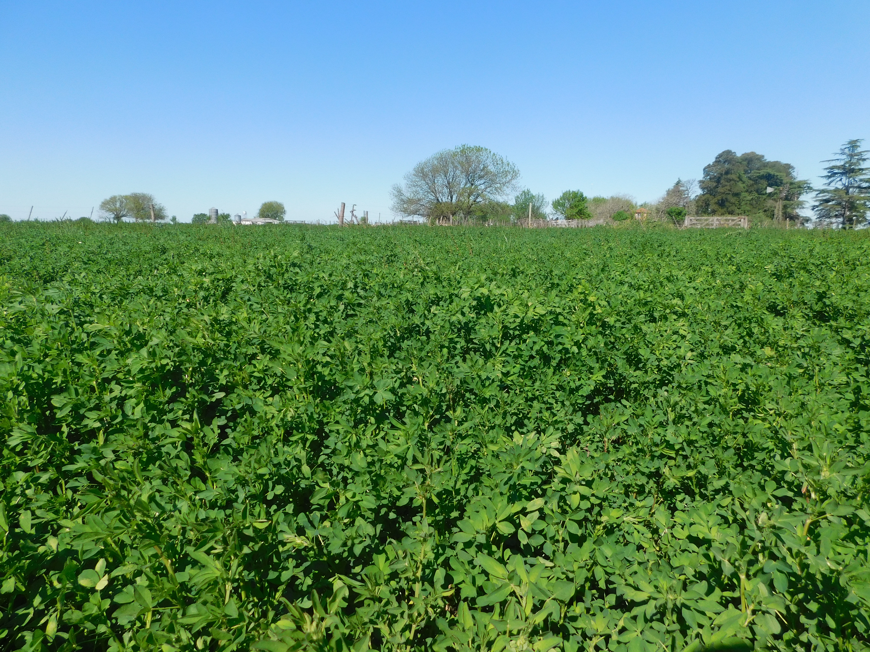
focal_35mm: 23
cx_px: 435
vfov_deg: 58.9
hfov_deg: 73.9
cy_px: 326
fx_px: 578
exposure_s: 1/400
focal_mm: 4
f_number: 6
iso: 125
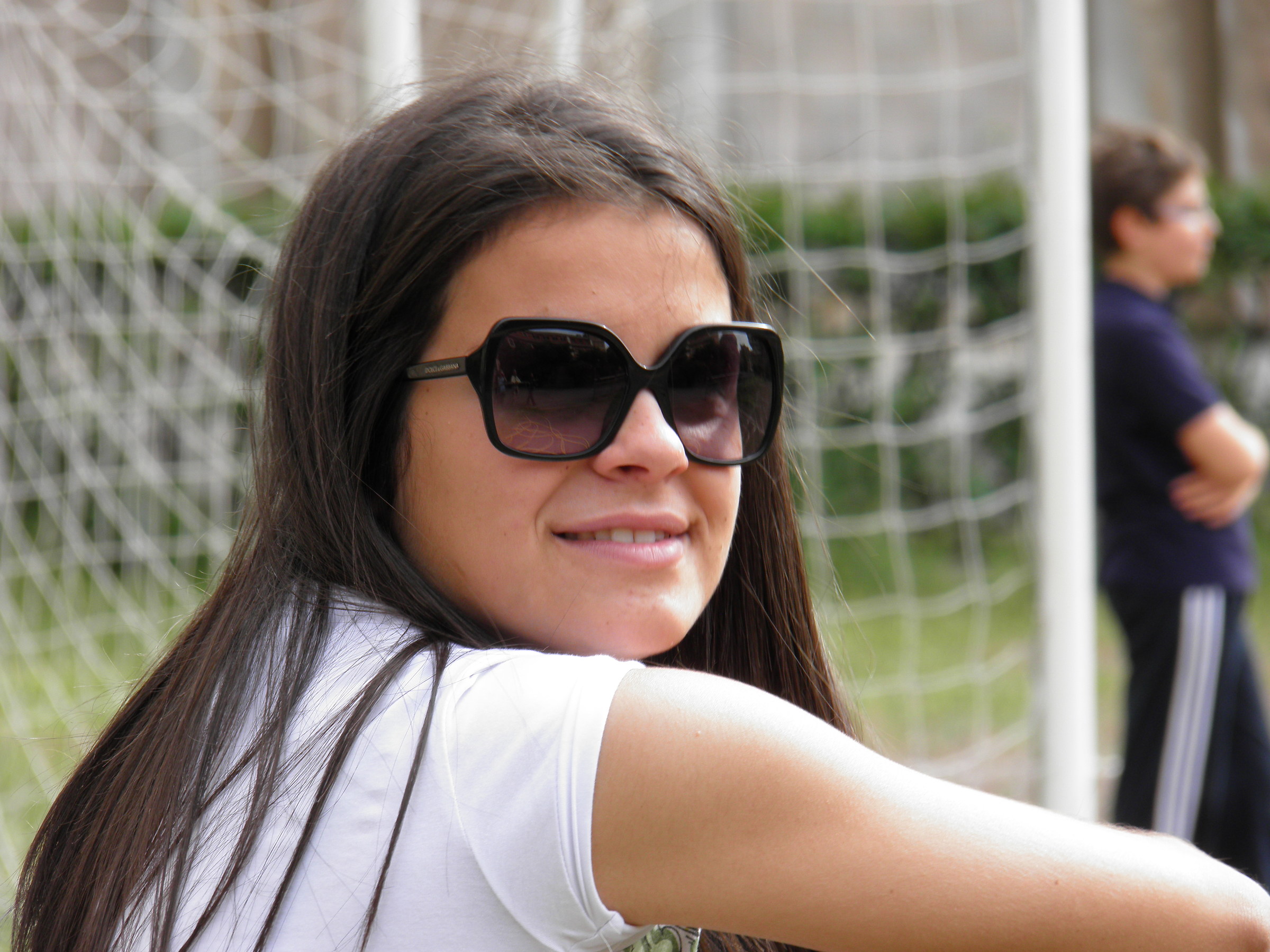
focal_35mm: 321
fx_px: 11775
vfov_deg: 4.6
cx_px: 635
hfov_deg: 6.2
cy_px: 476
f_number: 4.3
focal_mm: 57.7
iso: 50
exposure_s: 1/125
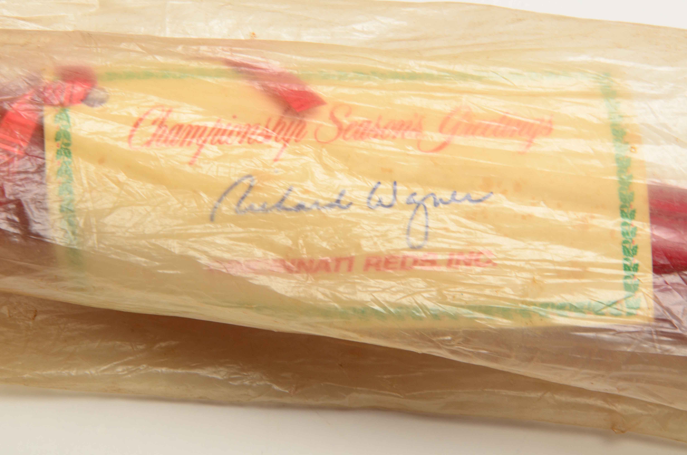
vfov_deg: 8.7
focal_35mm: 158
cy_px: 228
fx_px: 2999
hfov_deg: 13.1
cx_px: 344
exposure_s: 1/160
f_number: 18
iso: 200
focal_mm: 105
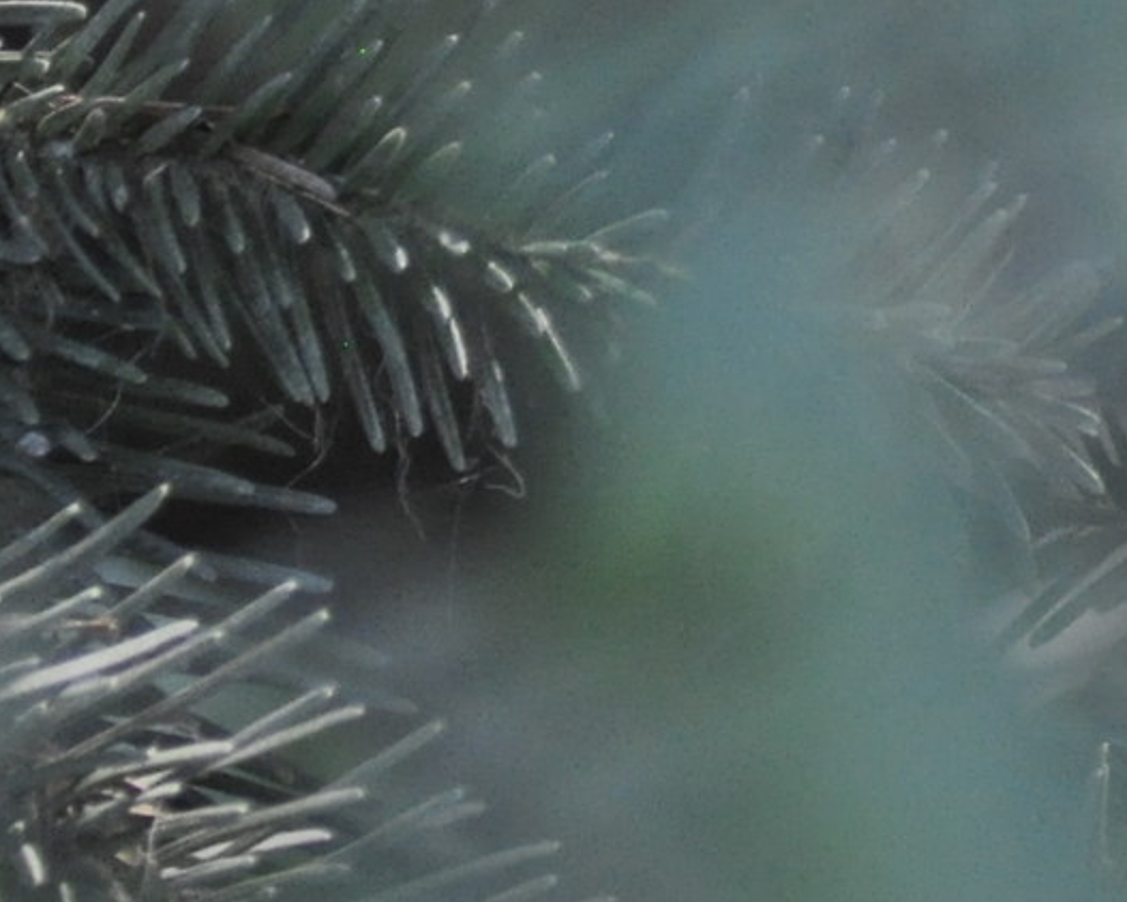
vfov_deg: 1.2
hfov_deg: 1.5
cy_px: -593
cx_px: 1900
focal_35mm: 1282
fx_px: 42769
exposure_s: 1/200
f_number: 5.6
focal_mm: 200
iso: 1600
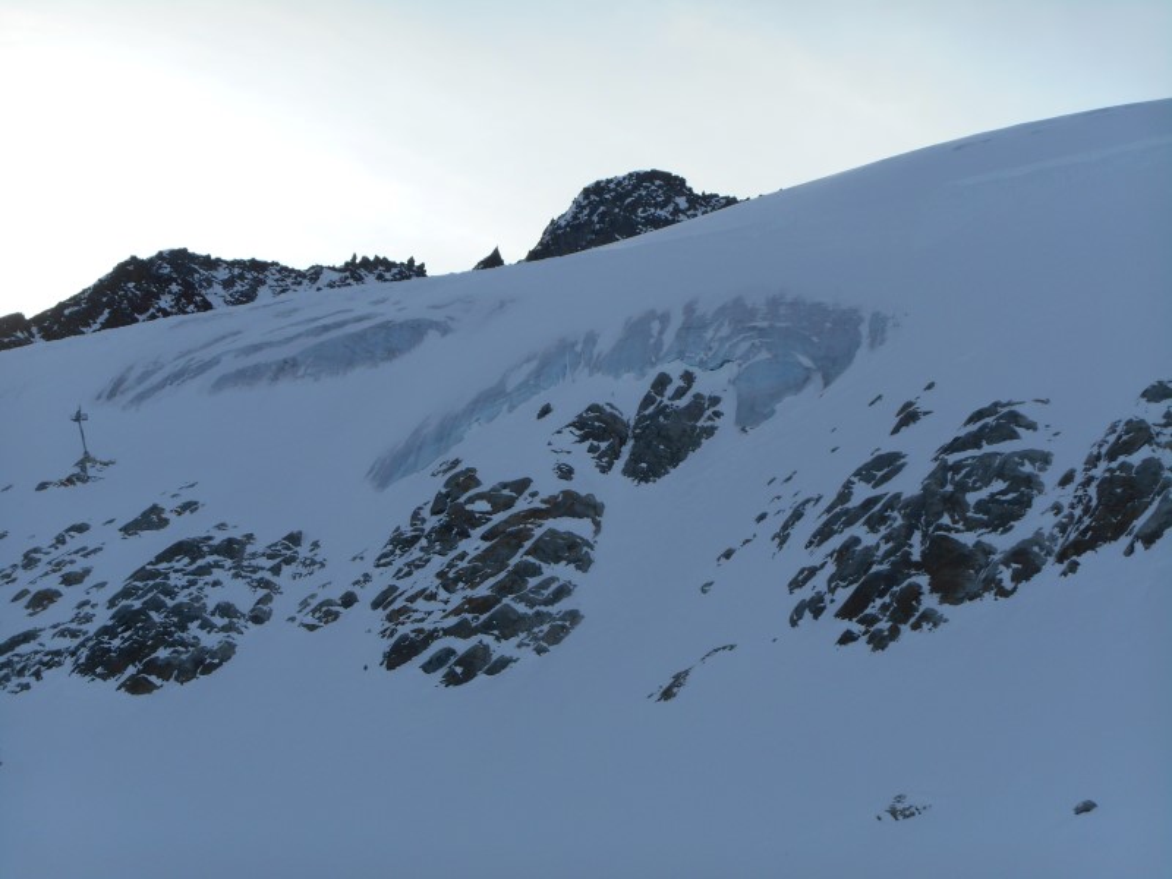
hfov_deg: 21.3
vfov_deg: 16.1
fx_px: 3115
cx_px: 586
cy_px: 440
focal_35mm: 92
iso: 80
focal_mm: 16.4
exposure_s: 1/1000
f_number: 4.9
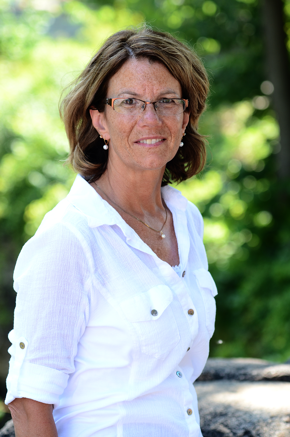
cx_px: 145
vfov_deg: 19.5
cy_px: 218
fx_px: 1274
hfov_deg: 13.0
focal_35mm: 105
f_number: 3.3
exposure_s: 1/500
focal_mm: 70
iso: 400
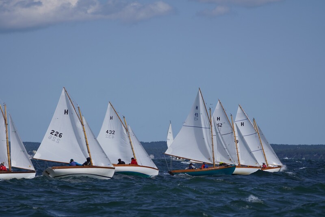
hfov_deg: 7.2
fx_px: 2586
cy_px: 108
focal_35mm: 286
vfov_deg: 4.8
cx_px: 162
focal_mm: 191
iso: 100
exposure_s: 1/1600
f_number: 5.6
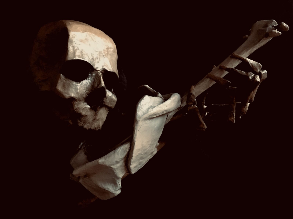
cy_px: 110
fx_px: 245
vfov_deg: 48.2
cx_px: 146
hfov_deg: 61.7
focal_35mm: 29
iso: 320
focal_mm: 4.15
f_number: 2.2
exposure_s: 1/17
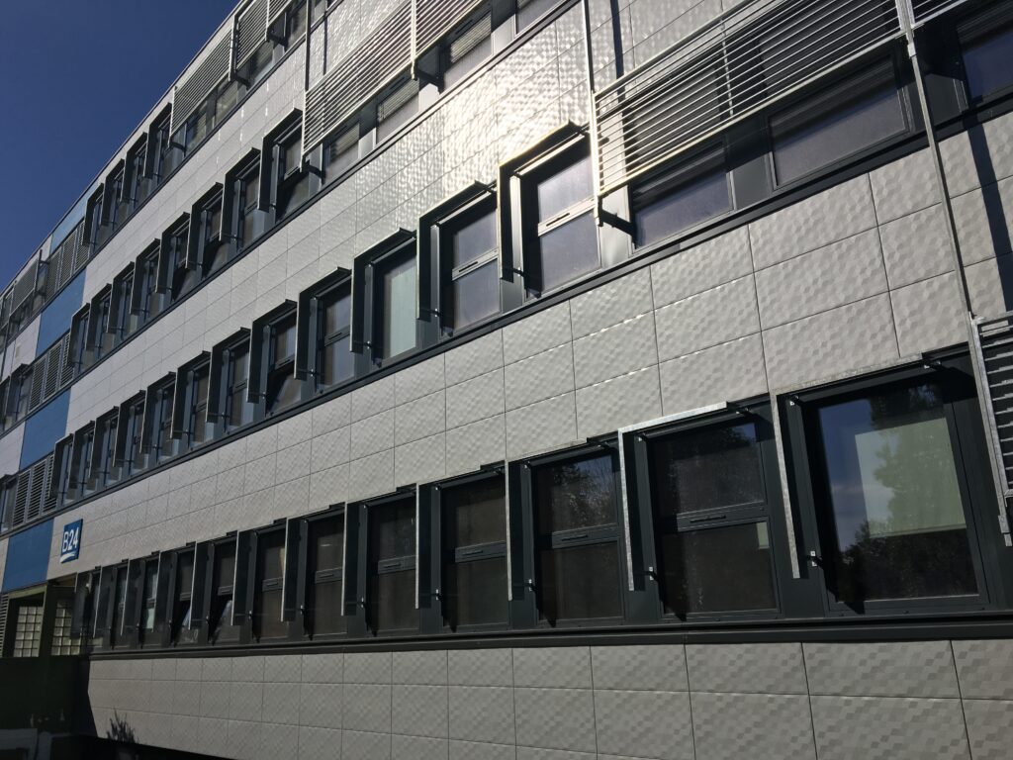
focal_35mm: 29
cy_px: 380
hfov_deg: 61.7
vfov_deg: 48.2
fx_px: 849
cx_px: 506
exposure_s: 1/4808
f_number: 2.2
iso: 25
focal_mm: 4.15
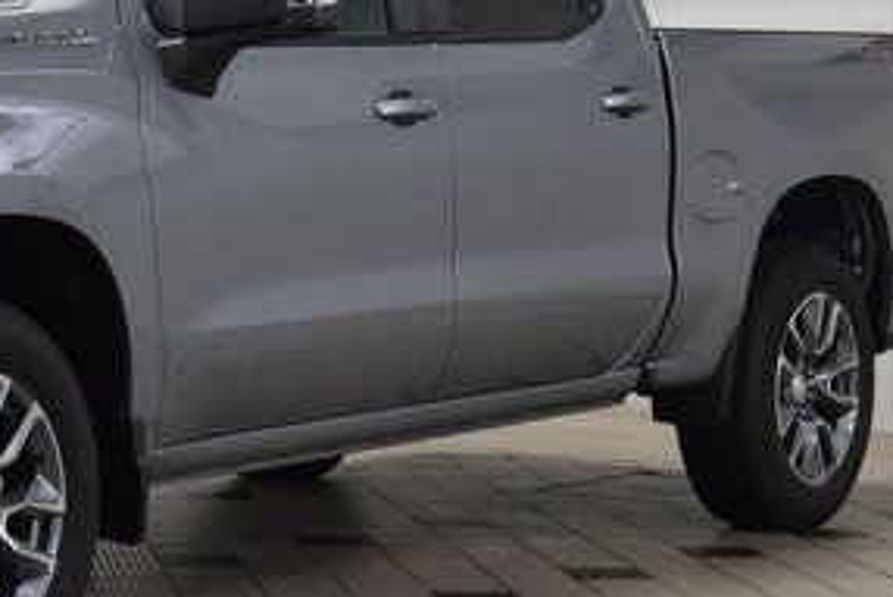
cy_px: 142
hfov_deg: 16.6
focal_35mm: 121
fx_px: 3003
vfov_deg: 11.3
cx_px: 12
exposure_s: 1/60
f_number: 8
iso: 1600
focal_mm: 36
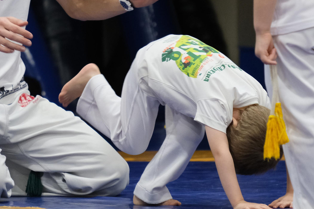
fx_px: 5111
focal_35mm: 586
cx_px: 76
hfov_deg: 3.5
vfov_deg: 2.3
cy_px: 71
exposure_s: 1/105
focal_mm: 200
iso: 2500
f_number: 4.8
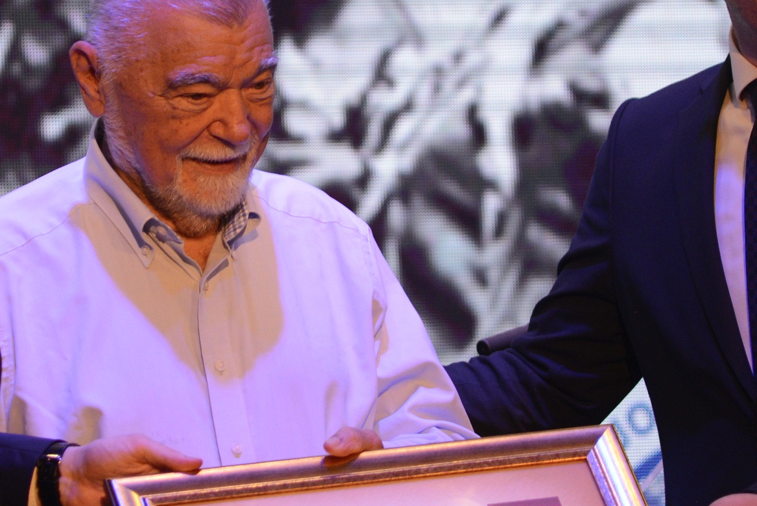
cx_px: 281
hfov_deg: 6.9
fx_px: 6289
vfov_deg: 4.6
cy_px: 197
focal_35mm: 299
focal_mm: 116
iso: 1600
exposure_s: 1/200
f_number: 3.8
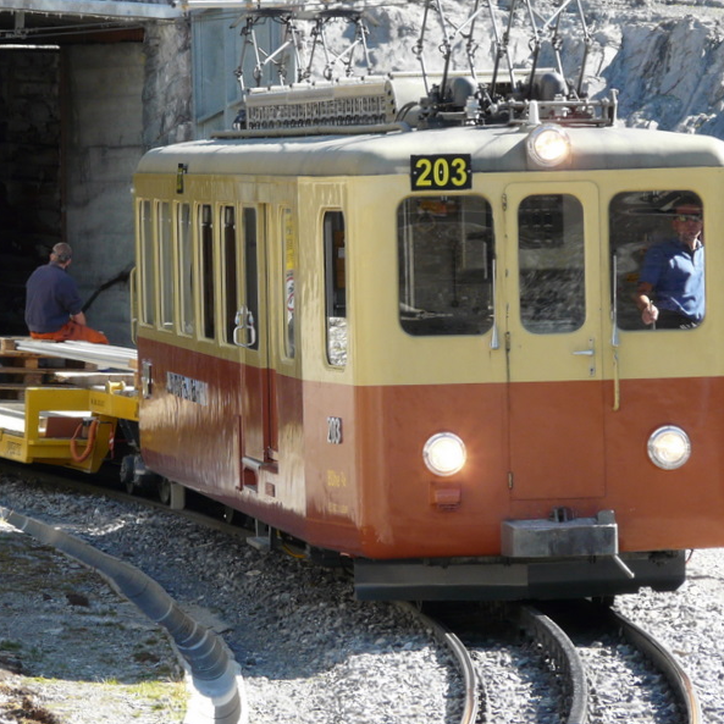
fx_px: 7123
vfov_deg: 5.8
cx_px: 300
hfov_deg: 5.8
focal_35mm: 301
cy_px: 299
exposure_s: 1/200
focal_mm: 33.2
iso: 100
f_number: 4
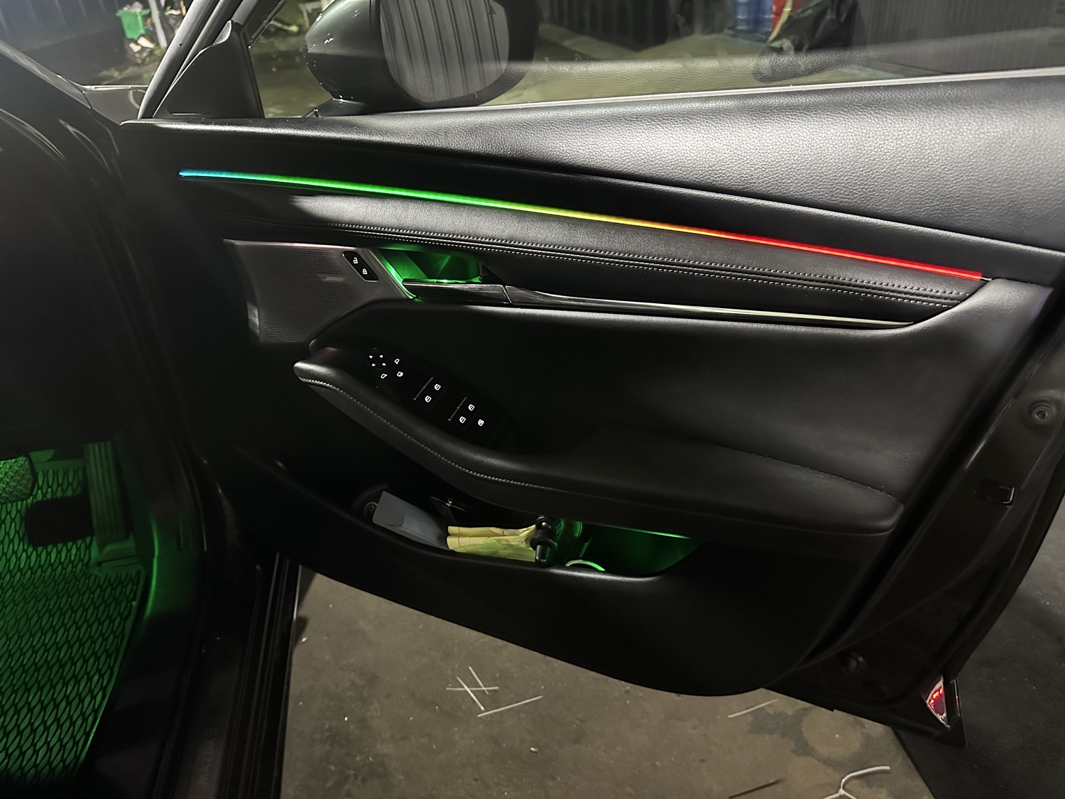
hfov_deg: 71.6
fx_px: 738
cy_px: 400
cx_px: 532
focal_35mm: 24
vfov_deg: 56.8
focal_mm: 6.86
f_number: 1.78
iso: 1000
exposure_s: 1/33
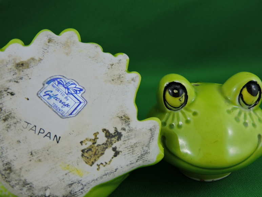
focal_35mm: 40
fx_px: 303
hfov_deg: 46.8
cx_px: 131
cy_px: 98
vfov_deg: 36.0
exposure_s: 1/125
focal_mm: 7.2
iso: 200
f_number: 3.8
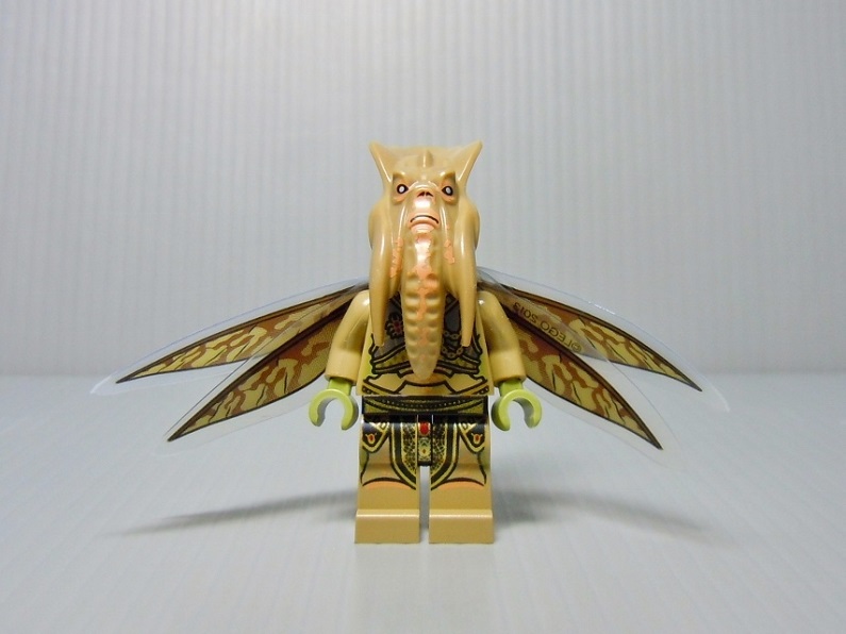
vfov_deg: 46.8
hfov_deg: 60.0
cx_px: 423
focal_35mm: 30
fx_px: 733
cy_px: 317
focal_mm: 5.4
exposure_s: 1/25
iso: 200
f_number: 3.5
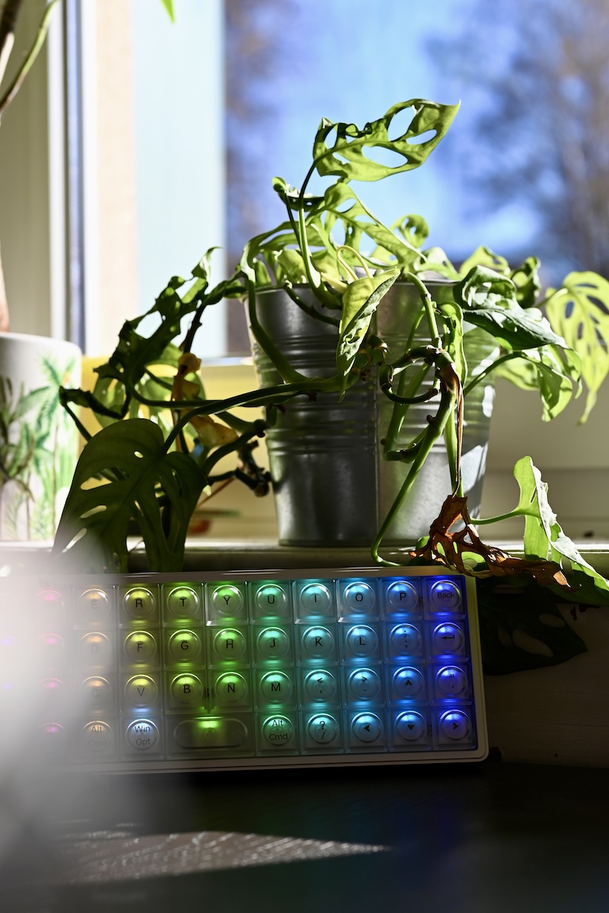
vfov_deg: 27.0
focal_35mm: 75
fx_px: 1903
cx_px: 304
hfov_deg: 18.2
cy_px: 456
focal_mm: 50
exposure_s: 1/250
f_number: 5
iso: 100
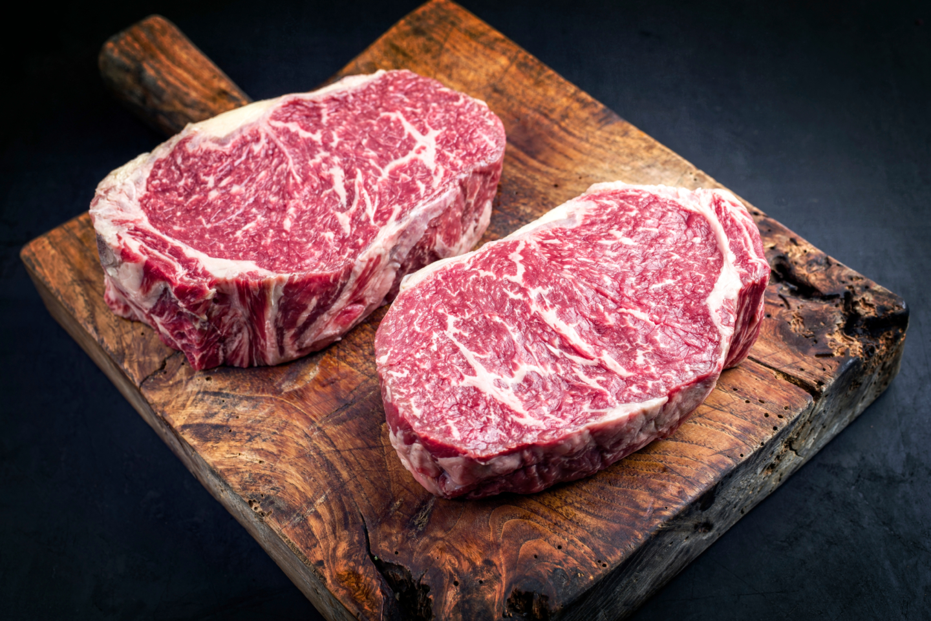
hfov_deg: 39.6
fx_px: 1293
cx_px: 466
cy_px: 310
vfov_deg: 27.0
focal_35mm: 50
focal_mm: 50
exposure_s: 1/200
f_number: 8
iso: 100
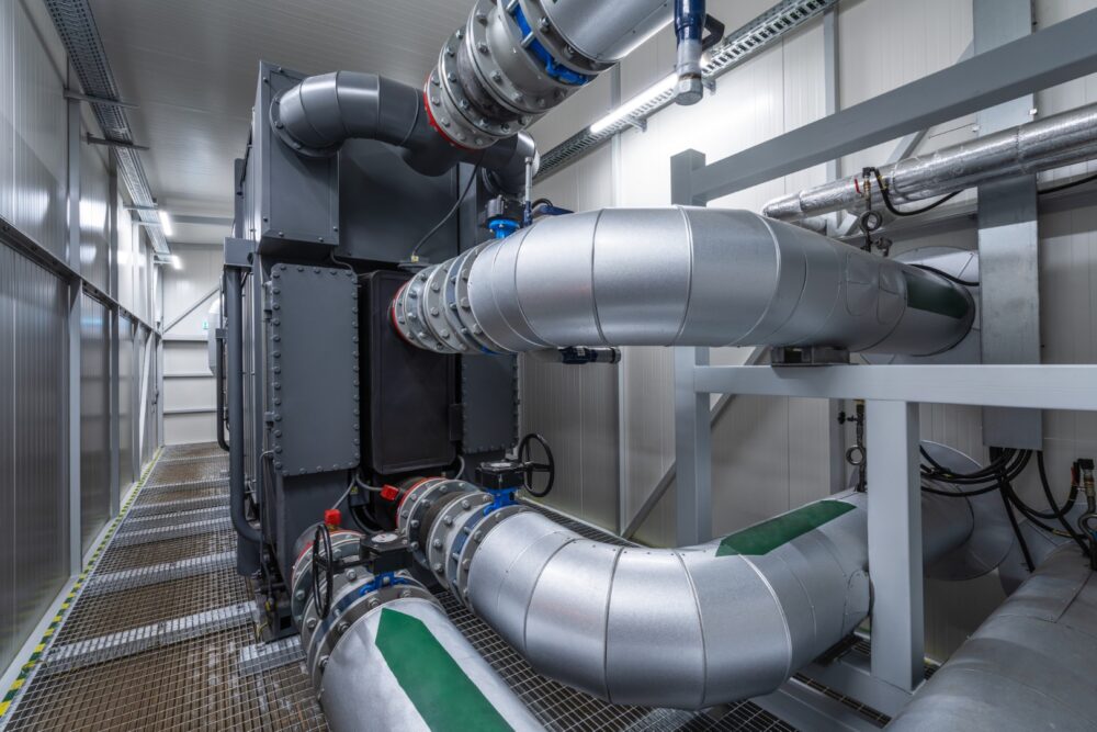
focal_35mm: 16
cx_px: 548
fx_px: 503
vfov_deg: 72.1
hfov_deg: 95.0
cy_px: 366
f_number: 8
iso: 100
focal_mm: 16.5
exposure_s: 1/2.5
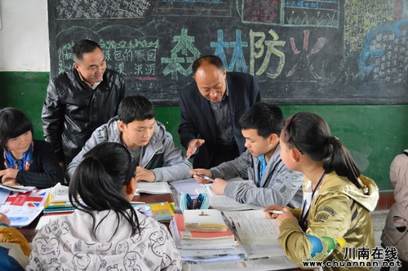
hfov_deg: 57.3
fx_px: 374
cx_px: 204
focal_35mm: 33
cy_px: 136
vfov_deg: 39.9
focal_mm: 22
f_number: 3.8
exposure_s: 1/250
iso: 3200
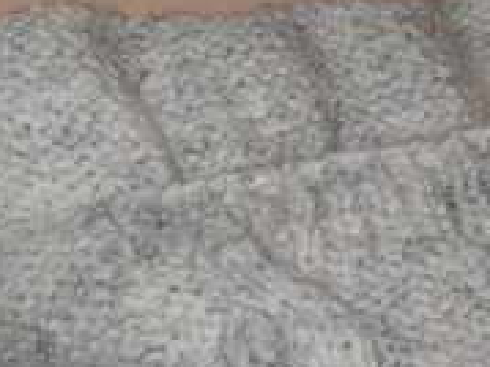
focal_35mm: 93
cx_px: 471
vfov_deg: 15.7
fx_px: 1316
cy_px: 320
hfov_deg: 20.5
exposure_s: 1/45
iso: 100
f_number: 2.8
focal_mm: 6.3
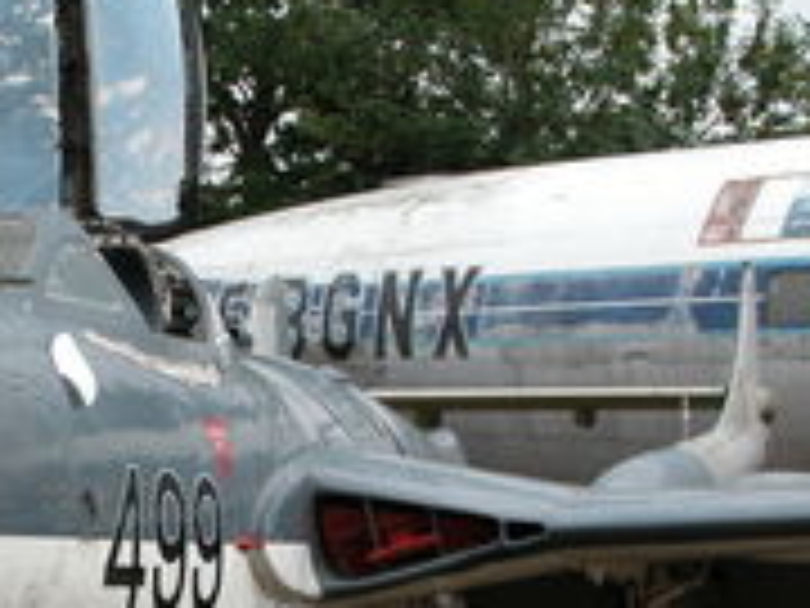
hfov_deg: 18.9
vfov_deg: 14.5
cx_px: 72
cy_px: 432
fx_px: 2387
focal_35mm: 102
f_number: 6.7
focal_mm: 11.6
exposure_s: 1/248
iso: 100
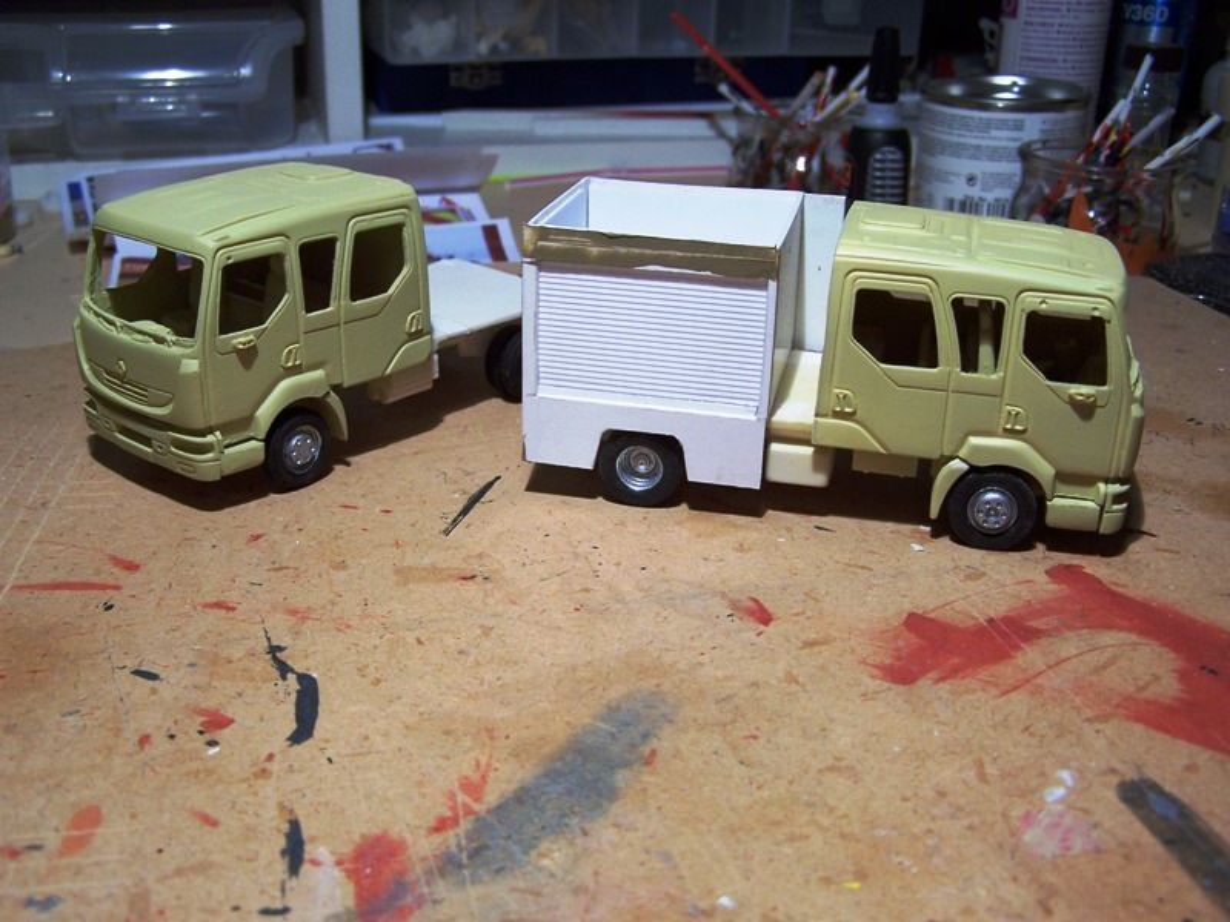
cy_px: 461
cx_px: 615
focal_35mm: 38
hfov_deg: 49.0
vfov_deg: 37.7
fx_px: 1350
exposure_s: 1/30
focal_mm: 6.3
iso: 80
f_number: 2.8
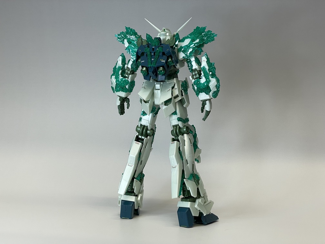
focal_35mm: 52
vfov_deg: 28.0
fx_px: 488
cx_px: 162
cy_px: 122
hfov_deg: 36.8
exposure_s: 1/120
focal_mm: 6
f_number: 2
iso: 100
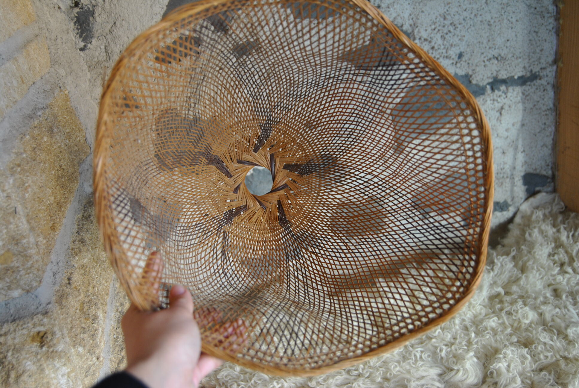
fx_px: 628
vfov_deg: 34.3
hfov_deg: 49.5
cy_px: 194
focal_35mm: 39
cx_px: 290
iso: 250
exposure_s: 1/30
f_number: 4
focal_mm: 26
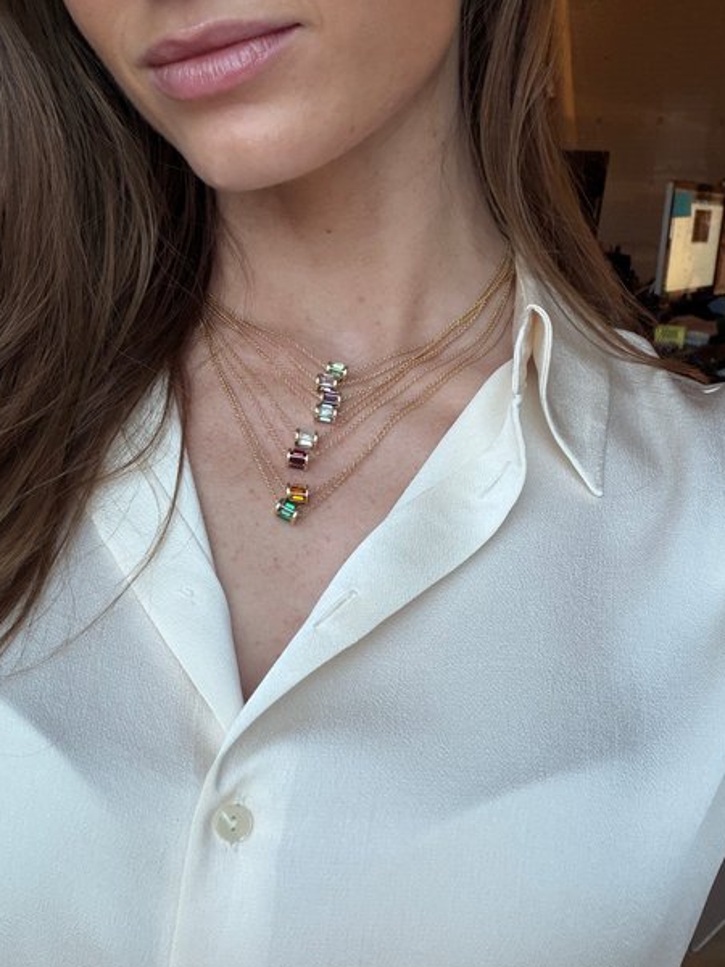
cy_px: 513
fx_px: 894
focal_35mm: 32
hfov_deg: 44.1
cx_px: 346
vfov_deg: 56.8
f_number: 1.9
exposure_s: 1/60
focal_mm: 2.71
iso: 125
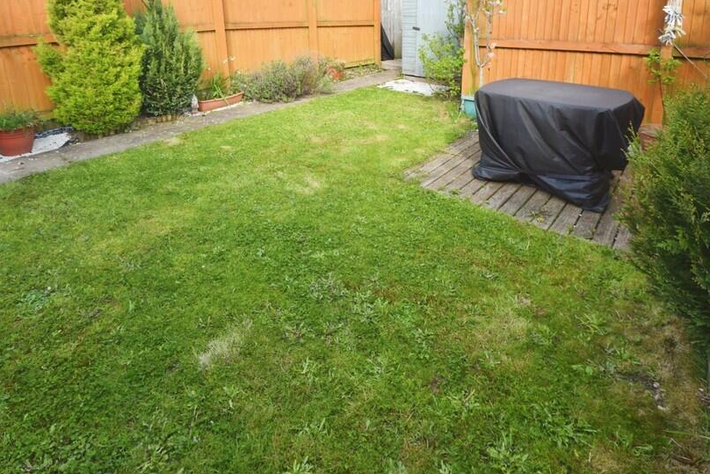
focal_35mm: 19
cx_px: 296
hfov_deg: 86.2
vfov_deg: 64.6
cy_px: 228
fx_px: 375
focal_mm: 10
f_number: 6.3
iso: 200
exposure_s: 1/200
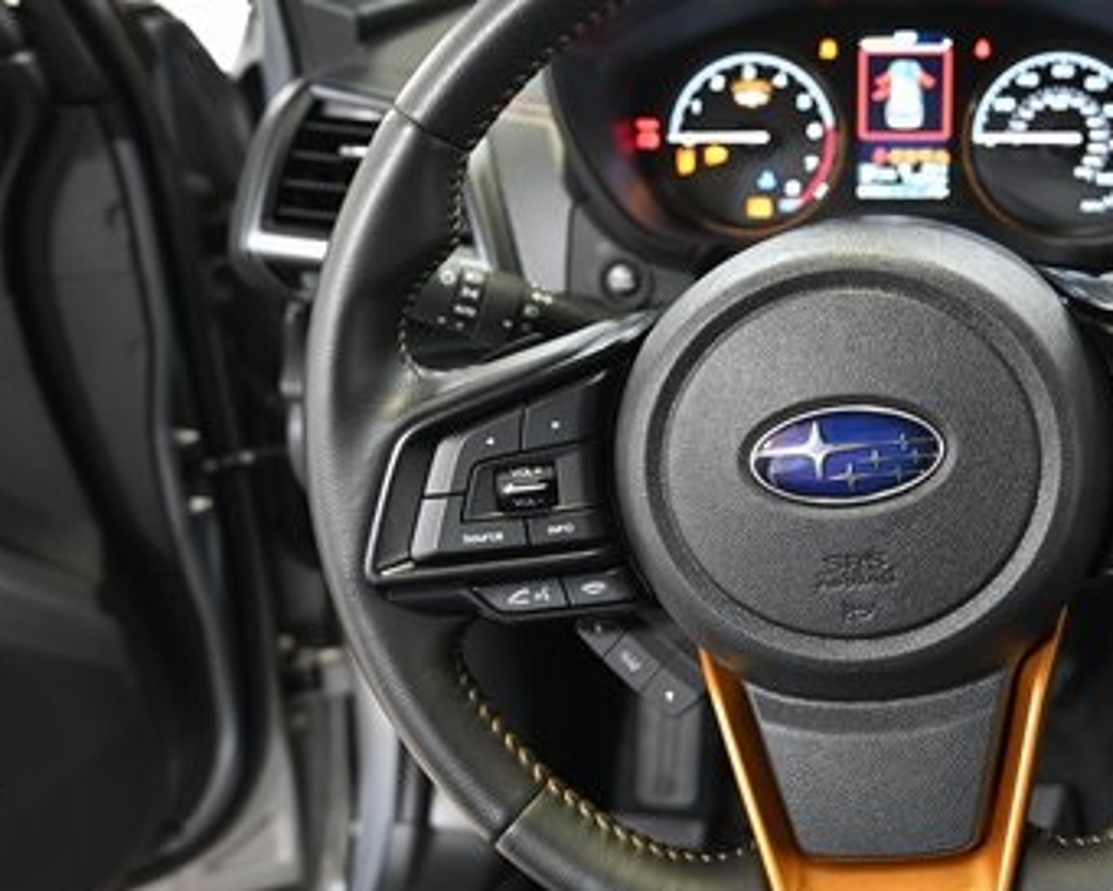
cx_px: 839
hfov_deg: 47.2
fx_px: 1219
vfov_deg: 40.1
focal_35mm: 37
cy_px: 408
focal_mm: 21
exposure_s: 1/20
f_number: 4
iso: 640
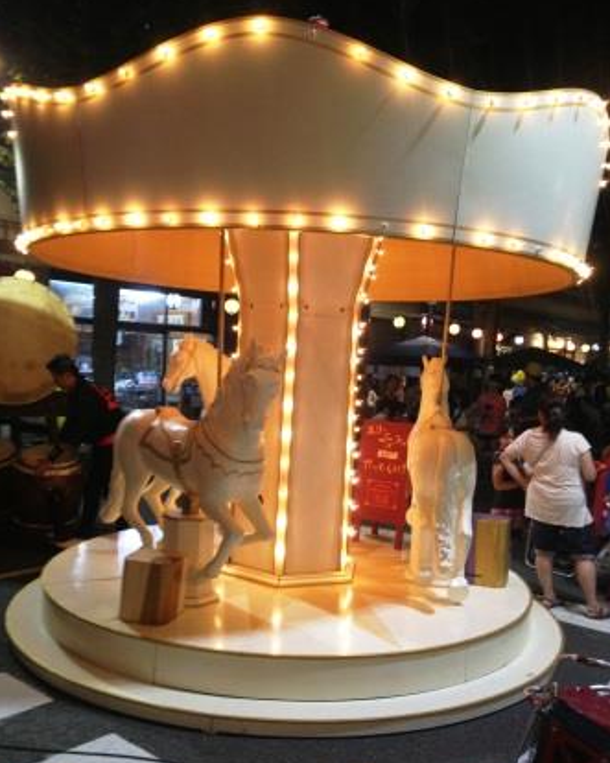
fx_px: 835
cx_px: 302
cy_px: 372
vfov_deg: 49.1
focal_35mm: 37
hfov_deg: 40.1
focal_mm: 4.28
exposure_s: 1/20
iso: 125
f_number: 2.4
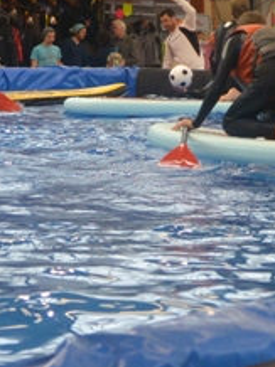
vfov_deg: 13.3
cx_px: 228
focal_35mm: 147
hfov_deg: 10.0
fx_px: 1560
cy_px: 11
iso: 400
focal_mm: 19.6
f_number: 4.8
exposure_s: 1/60
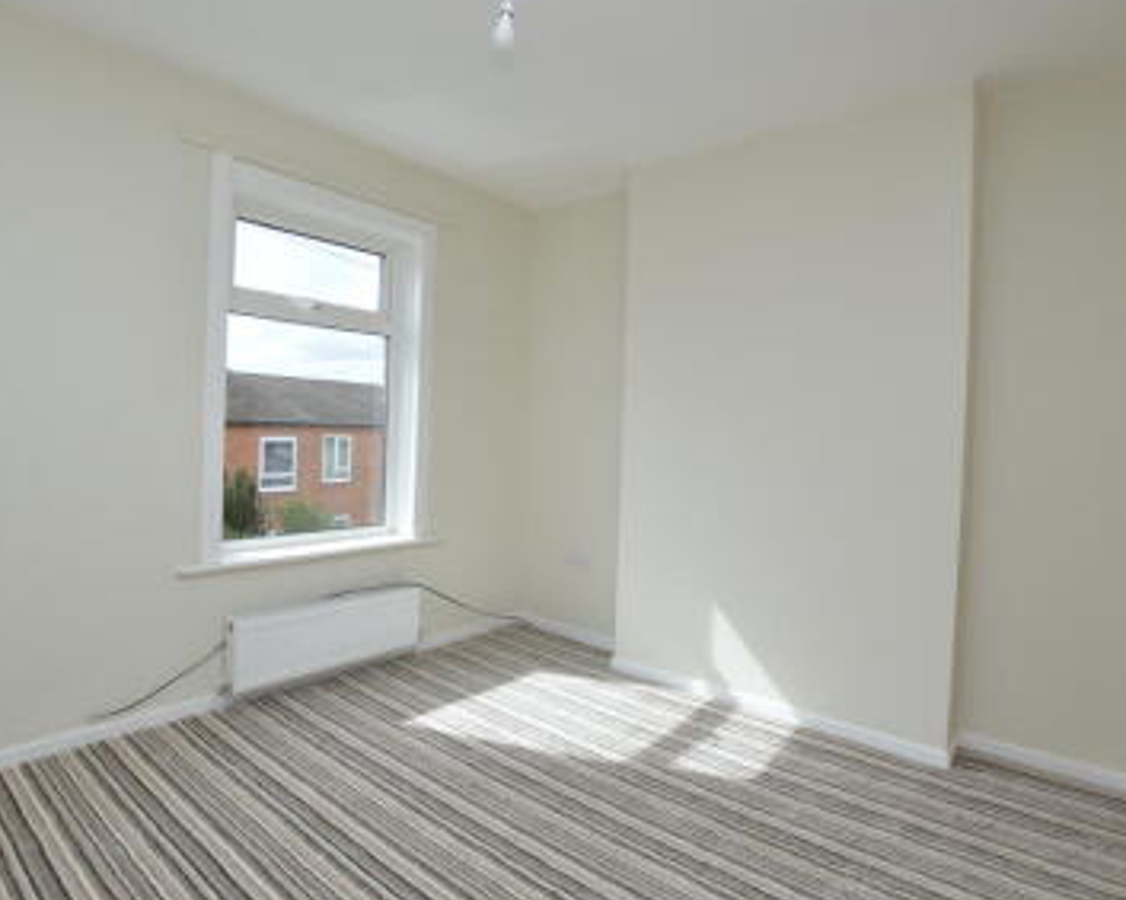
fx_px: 633
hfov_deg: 82.8
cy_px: 432
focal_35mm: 19
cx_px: 482
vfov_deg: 70.8
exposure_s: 1/125
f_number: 7.1
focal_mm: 10
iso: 100
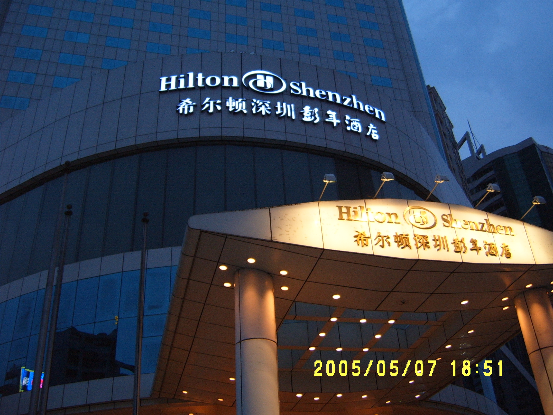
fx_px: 591
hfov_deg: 50.1
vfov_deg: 38.7
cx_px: 276
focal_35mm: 37
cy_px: 208
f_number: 2.9
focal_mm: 6.2
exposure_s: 1/30
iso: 141
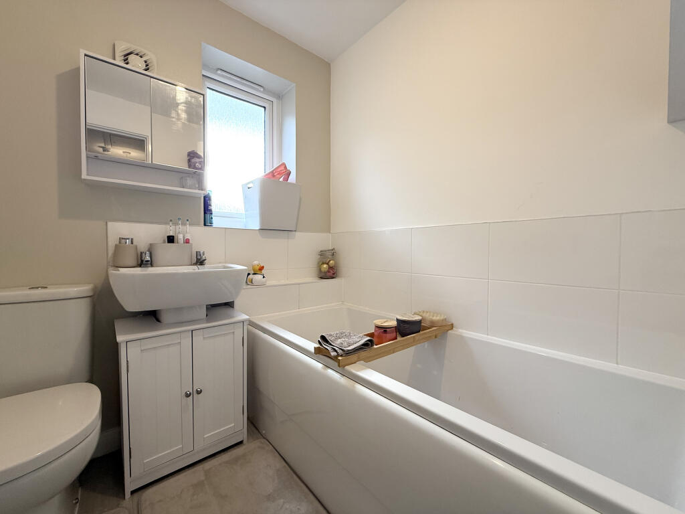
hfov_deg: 102.1
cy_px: 257
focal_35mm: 14
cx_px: 342
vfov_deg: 85.7
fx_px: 277
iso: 100
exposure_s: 1/99
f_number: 2.2
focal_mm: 2.22
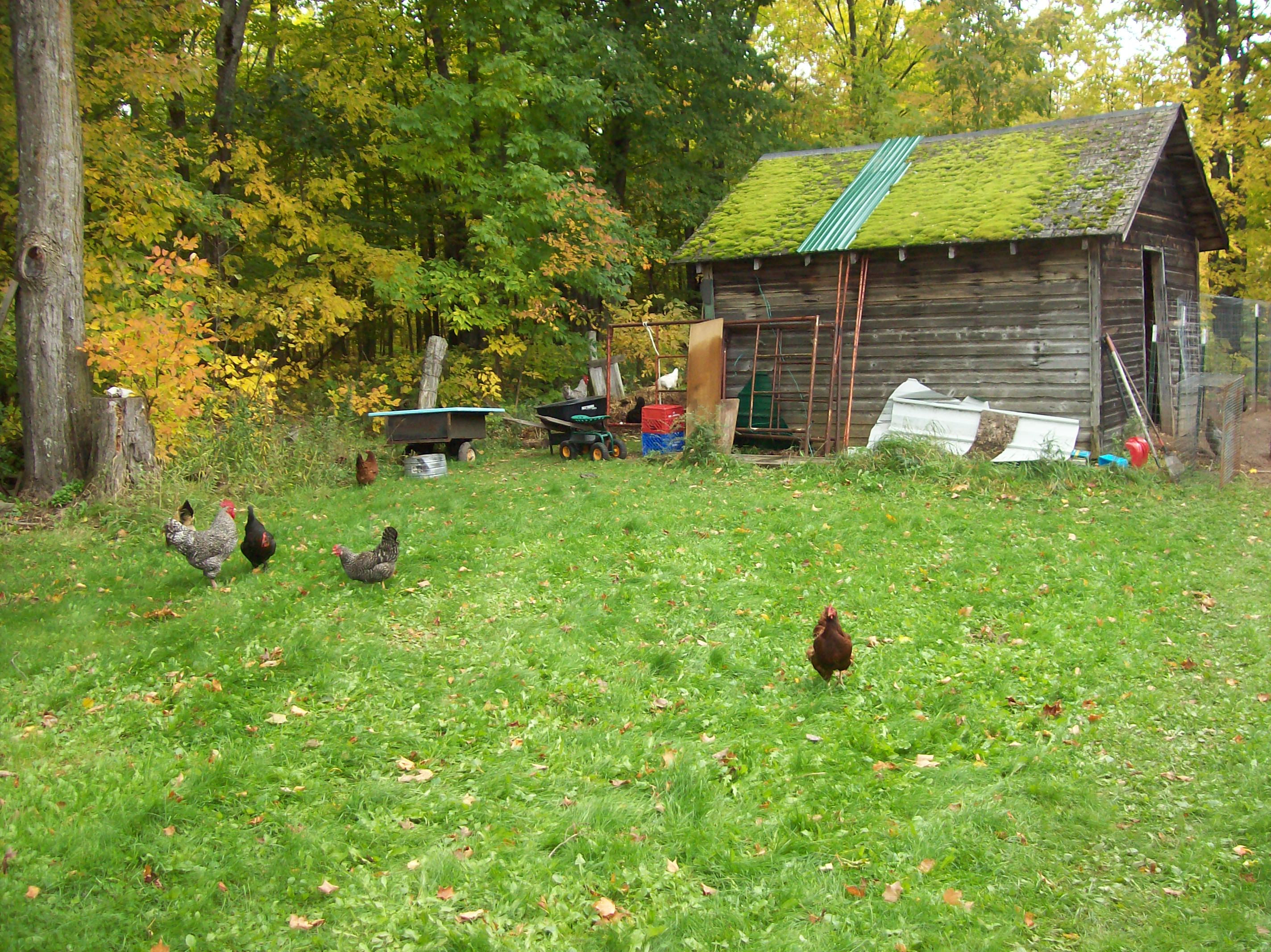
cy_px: 476
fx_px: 1321
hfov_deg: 51.4
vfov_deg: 39.6
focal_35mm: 36
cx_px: 636
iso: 80
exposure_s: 1/141
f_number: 2.7
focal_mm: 6
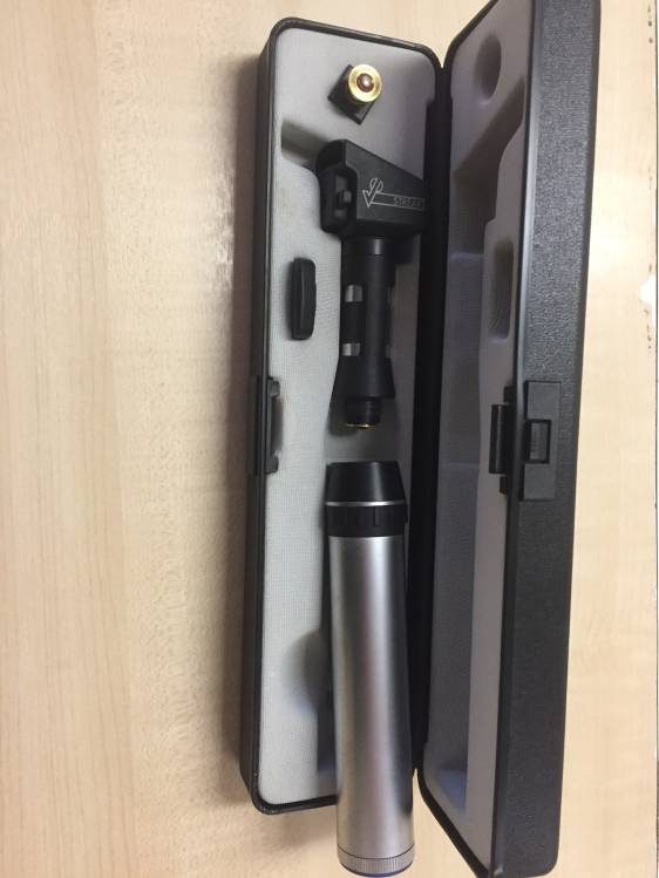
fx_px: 736
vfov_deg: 61.7
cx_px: 330
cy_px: 439
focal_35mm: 29
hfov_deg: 48.2
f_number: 2.2
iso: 250
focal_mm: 4.15
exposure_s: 1/33
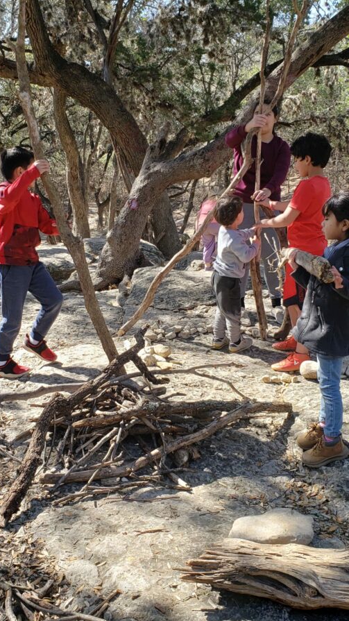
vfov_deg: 52.8
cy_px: 312
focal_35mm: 38
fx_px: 626
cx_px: 144
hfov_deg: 31.1
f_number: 2.4
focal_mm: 4.3
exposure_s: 1/412
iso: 50
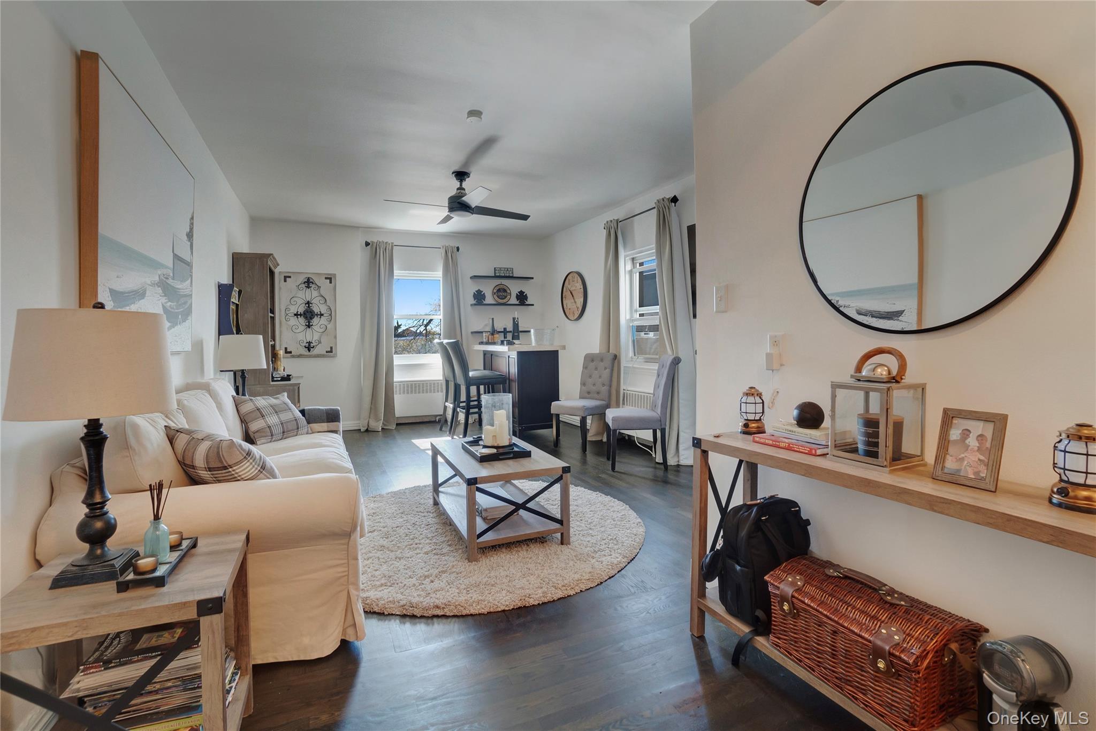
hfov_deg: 100.4
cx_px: 548
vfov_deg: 77.3
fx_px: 457
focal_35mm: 15
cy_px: 366
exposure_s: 1/25
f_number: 9
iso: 800
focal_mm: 10
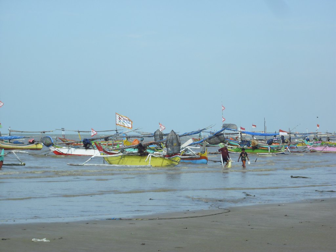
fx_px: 1097
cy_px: 126
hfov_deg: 17.4
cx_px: 168
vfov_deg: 13.1
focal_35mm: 113
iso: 100
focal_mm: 18.6
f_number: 5.2
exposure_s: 1/640
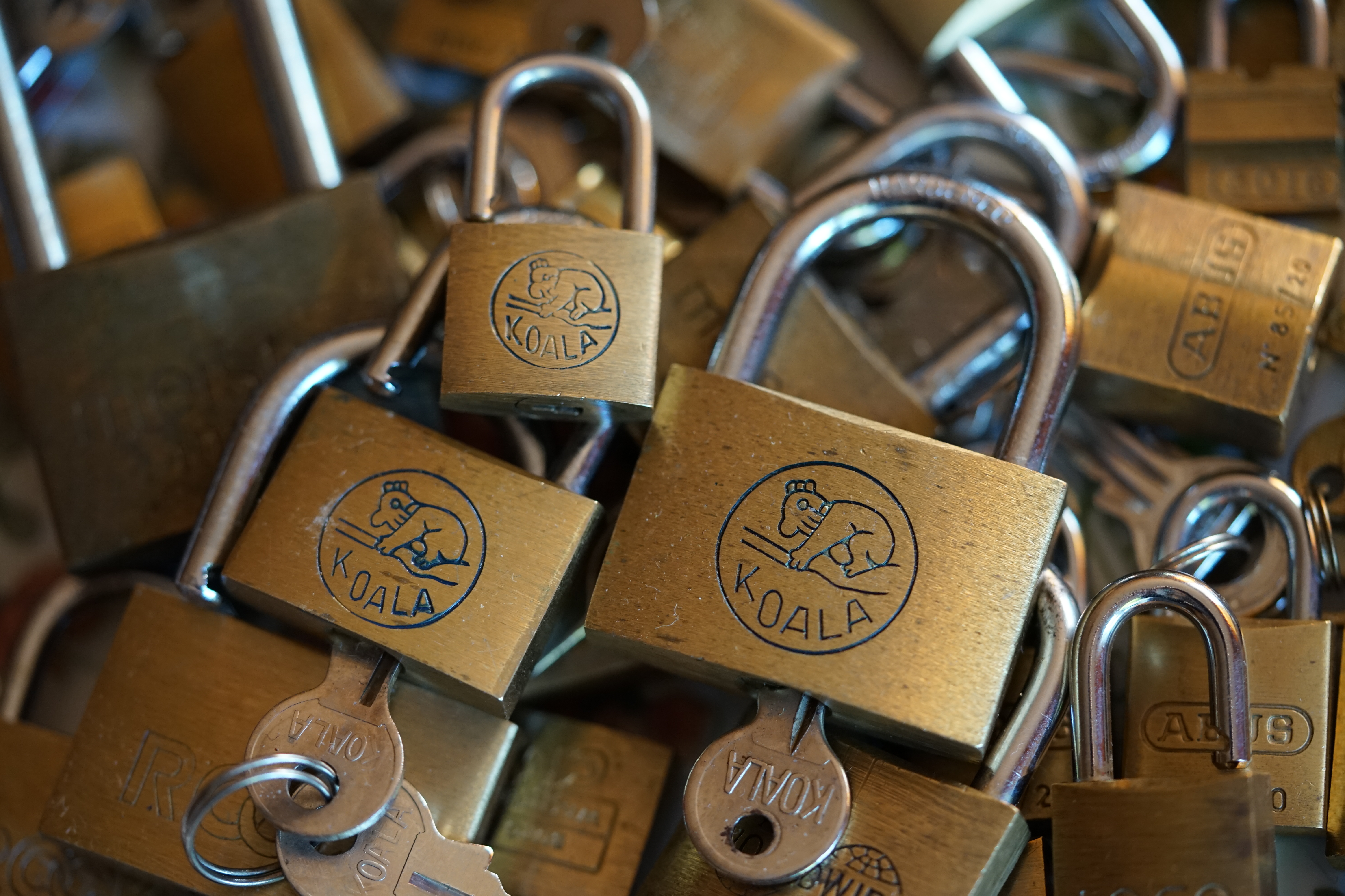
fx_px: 3362
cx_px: 672
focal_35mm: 90
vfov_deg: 15.2
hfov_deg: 22.6
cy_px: 448
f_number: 2.8
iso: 1600
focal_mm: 90
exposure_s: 1/100
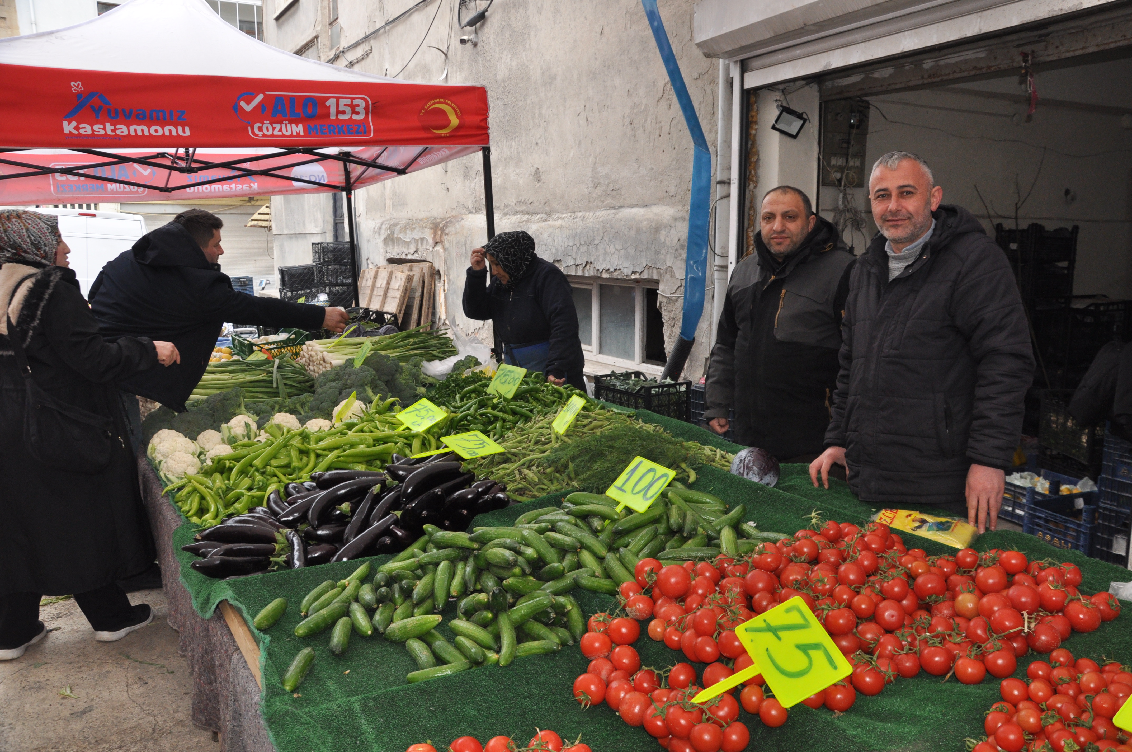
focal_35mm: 27
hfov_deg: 67.4
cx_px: 566
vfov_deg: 47.8
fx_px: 848
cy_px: 376
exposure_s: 1/200
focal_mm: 18
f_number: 4.5
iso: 640
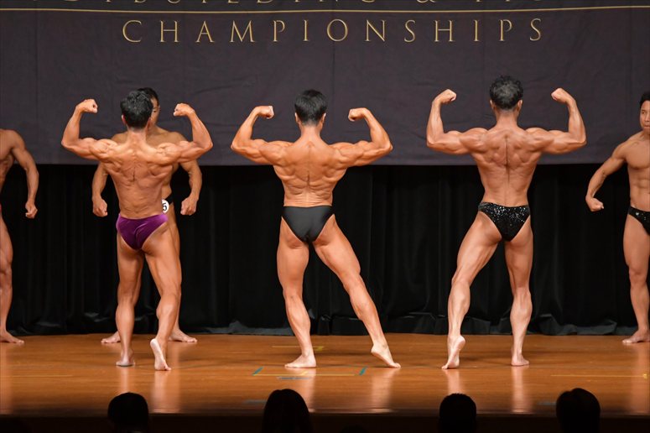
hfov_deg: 9.5
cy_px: 216
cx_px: 325
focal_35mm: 217
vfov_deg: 6.3
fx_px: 3916
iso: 5000
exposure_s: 1/400
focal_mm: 145
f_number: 5.6
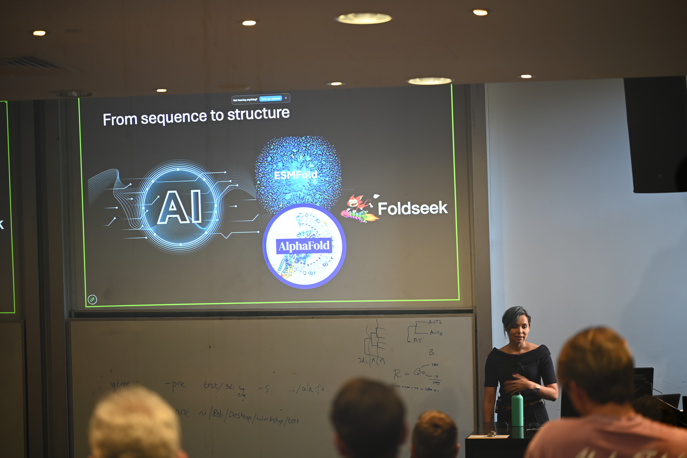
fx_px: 2003
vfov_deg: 13.0
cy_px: 229
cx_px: 344
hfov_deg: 19.5
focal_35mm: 105
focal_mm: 105
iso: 100
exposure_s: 1/13
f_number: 2.8
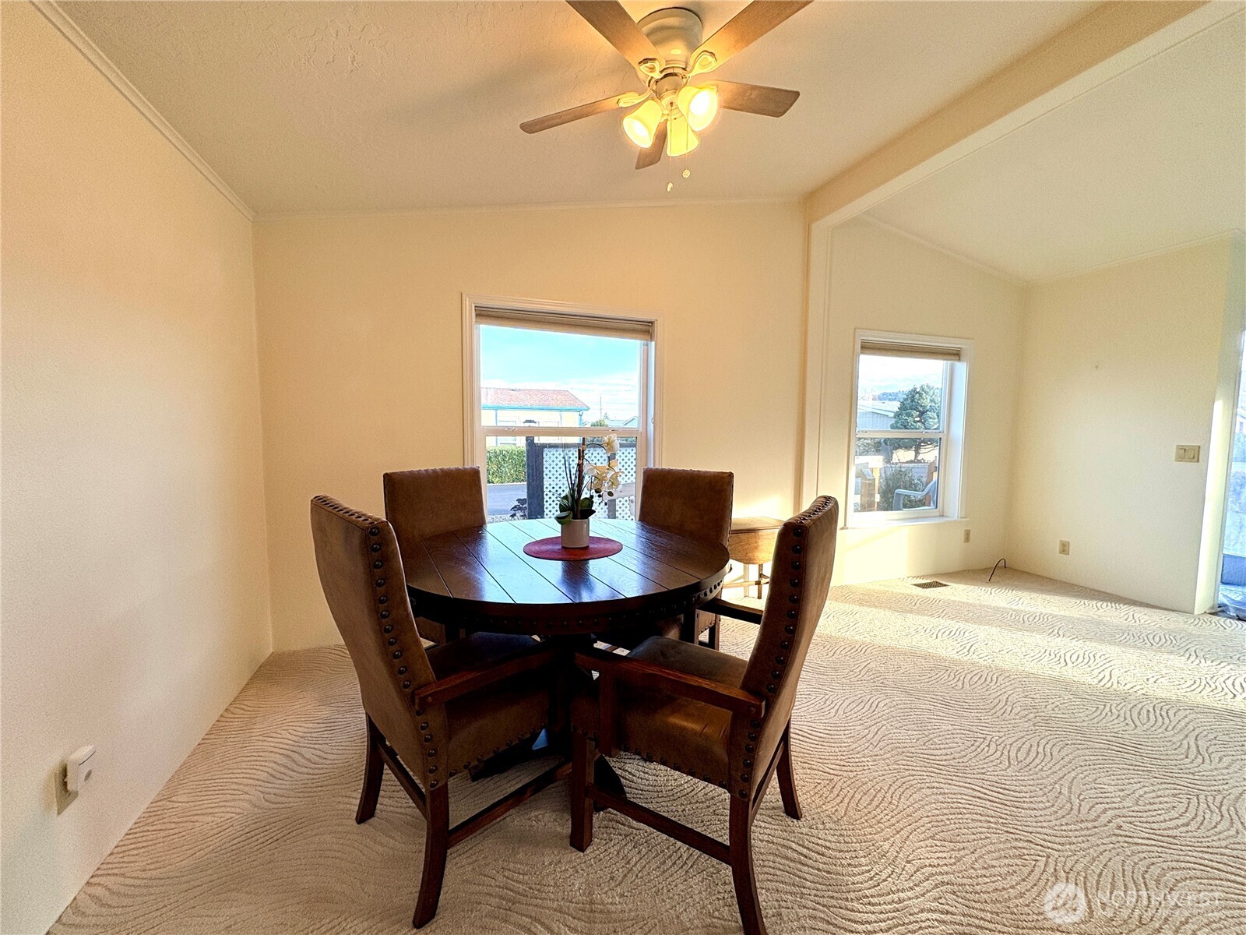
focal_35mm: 14
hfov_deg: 102.1
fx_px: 504
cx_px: 623
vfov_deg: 85.7
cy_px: 468
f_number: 2.2
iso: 80
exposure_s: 1/127
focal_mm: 2.22
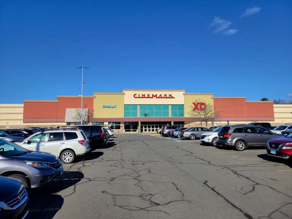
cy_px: 110
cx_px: 146
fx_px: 219
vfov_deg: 53.1
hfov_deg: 67.3
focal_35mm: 26
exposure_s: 1/2797
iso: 40
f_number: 1.8
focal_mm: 5.4
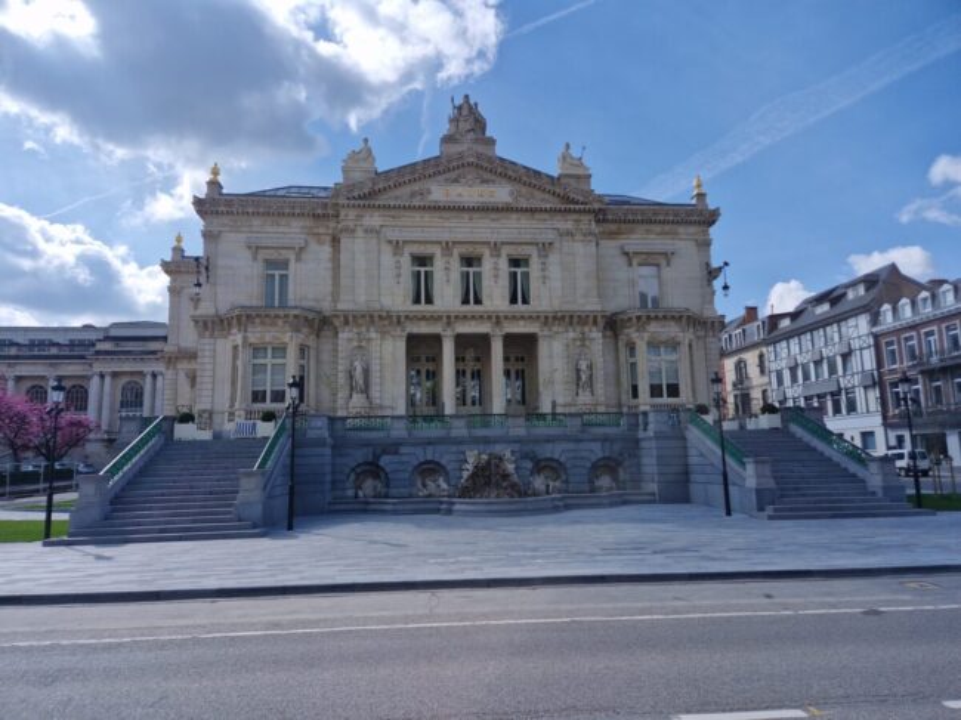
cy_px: 360
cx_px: 480
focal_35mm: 23
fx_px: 638
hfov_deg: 73.9
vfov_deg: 58.8
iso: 50
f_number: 1.8
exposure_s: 1/2500
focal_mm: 5.4
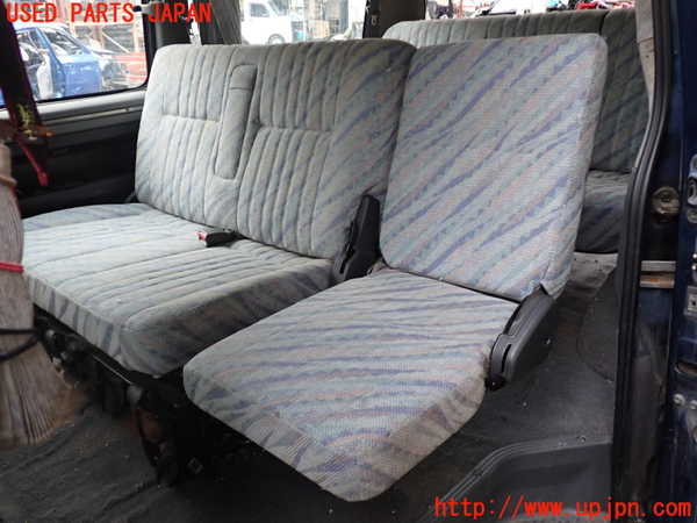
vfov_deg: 46.8
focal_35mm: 30
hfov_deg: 60.0
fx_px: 604
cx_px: 348
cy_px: 262
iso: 250
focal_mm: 5.4
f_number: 2.3
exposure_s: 1/30
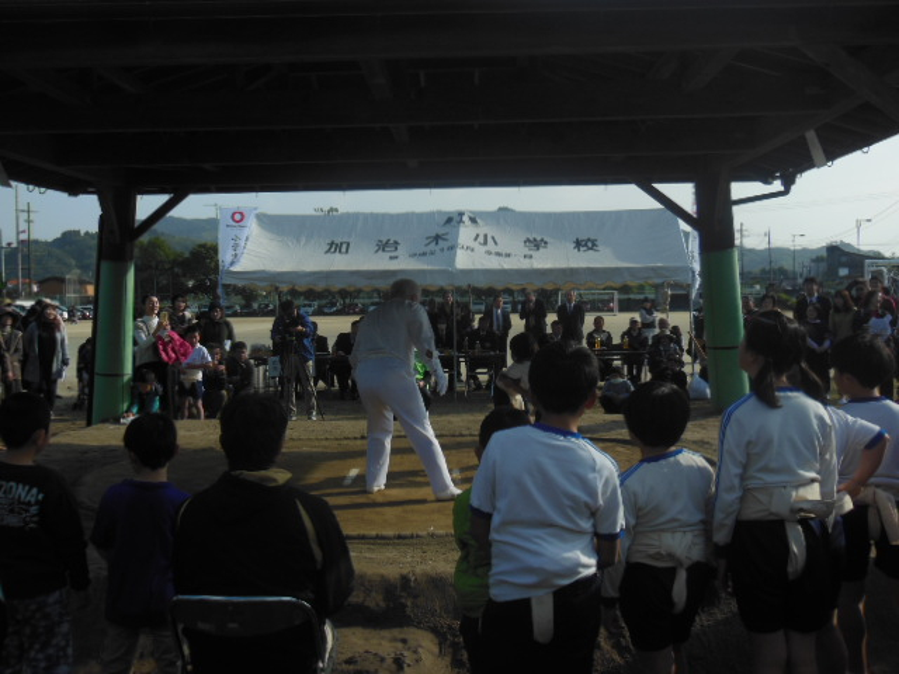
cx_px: 450
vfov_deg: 32.2
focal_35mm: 45
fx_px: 1169
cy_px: 337
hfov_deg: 42.1
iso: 125
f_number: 4.4
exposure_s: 1/1000
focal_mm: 8
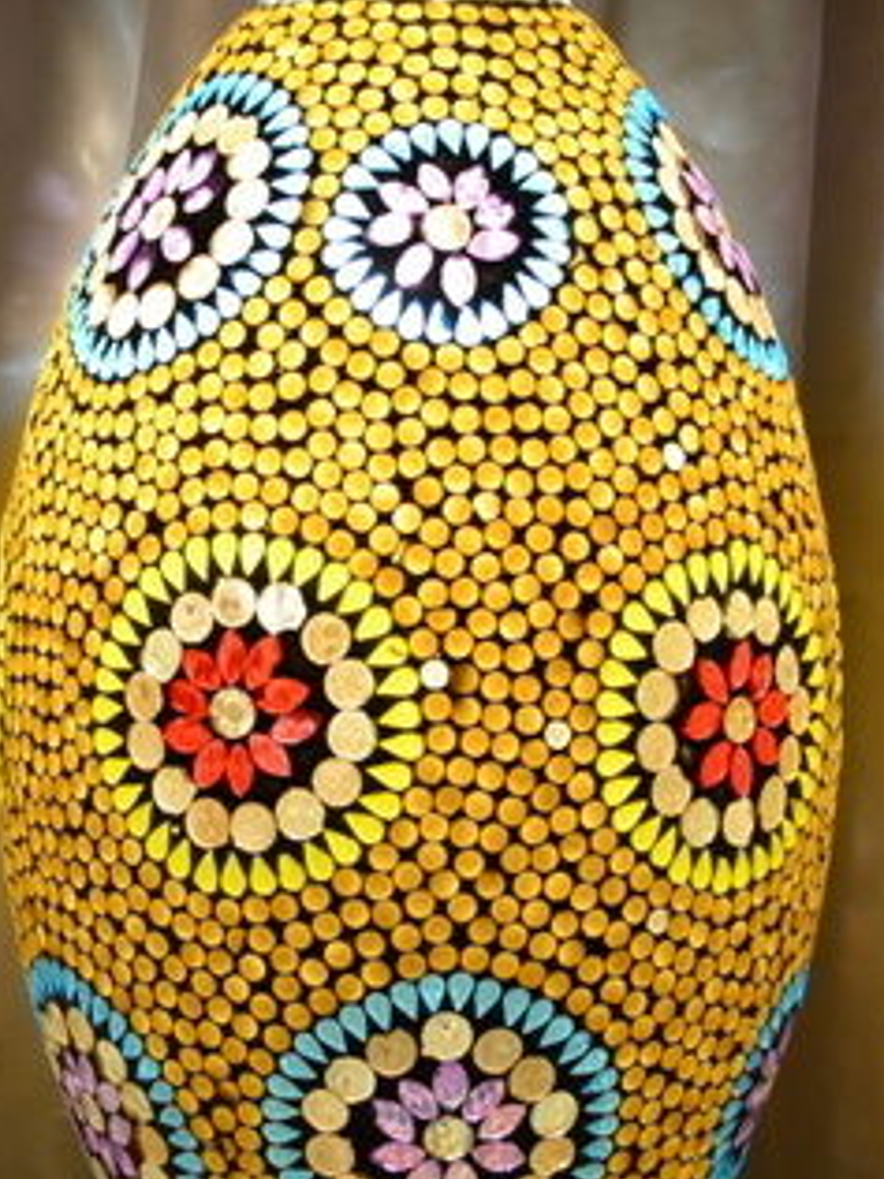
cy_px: 619
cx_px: 453
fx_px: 1941
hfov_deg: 25.7
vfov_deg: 33.8
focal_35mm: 57
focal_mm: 26
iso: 400
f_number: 4.5
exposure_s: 1/80
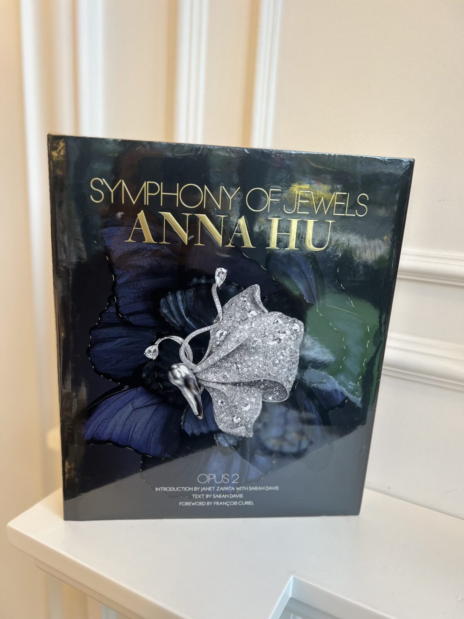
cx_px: 232
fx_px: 465
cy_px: 310
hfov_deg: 53.1
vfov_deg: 67.3
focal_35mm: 26
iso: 100
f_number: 1.5
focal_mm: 5.7
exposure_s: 1/50
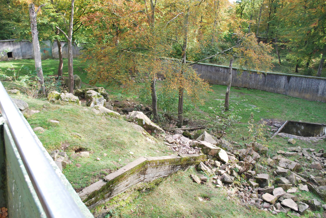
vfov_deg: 48.0
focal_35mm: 27
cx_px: 163
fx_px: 245
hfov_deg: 67.3
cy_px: 109
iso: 200
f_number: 5.6
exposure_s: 1/125
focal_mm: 18
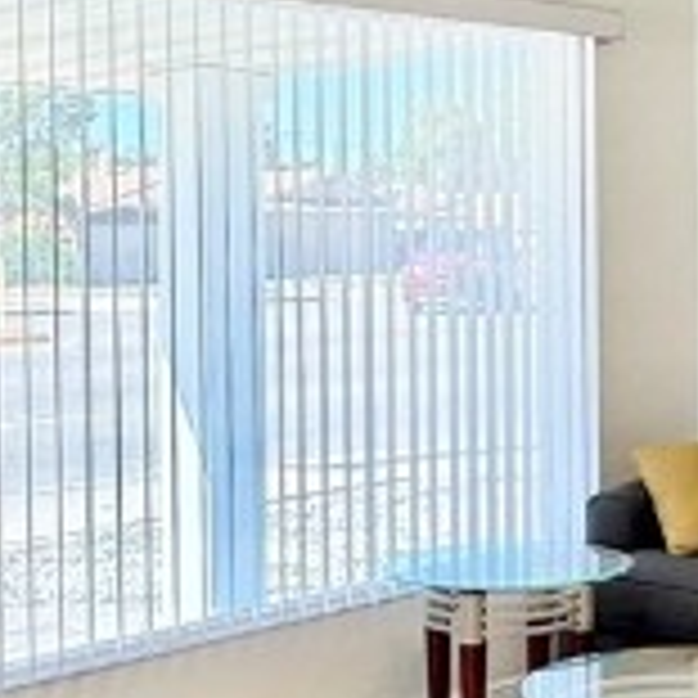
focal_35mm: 82
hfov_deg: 20.1
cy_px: 266
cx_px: 784
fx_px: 1871
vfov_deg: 21.1
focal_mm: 2.22
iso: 64
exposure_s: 1/120
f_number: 2.2
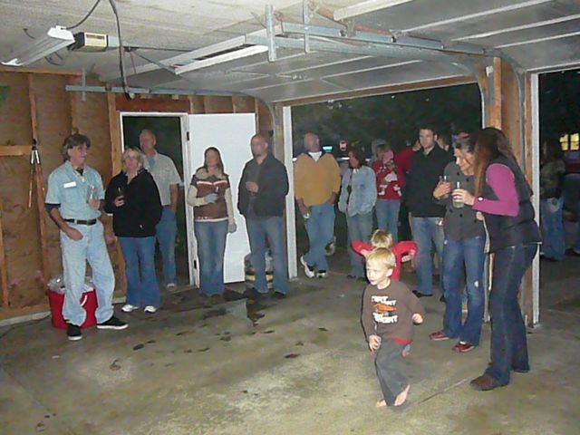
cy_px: 218
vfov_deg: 40.7
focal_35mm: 35
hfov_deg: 52.6
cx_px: 290
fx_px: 586
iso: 1600
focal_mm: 5.2
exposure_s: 1/30
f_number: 2.8
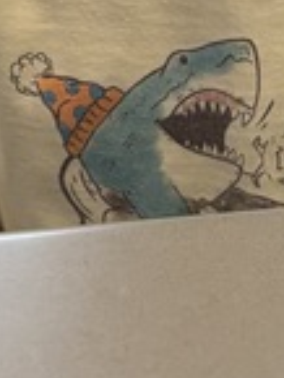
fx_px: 1999
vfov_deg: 10.7
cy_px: -10
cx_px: 354
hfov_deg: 8.0
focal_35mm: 183
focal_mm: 5.96
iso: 125
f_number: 1.6
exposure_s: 1/120
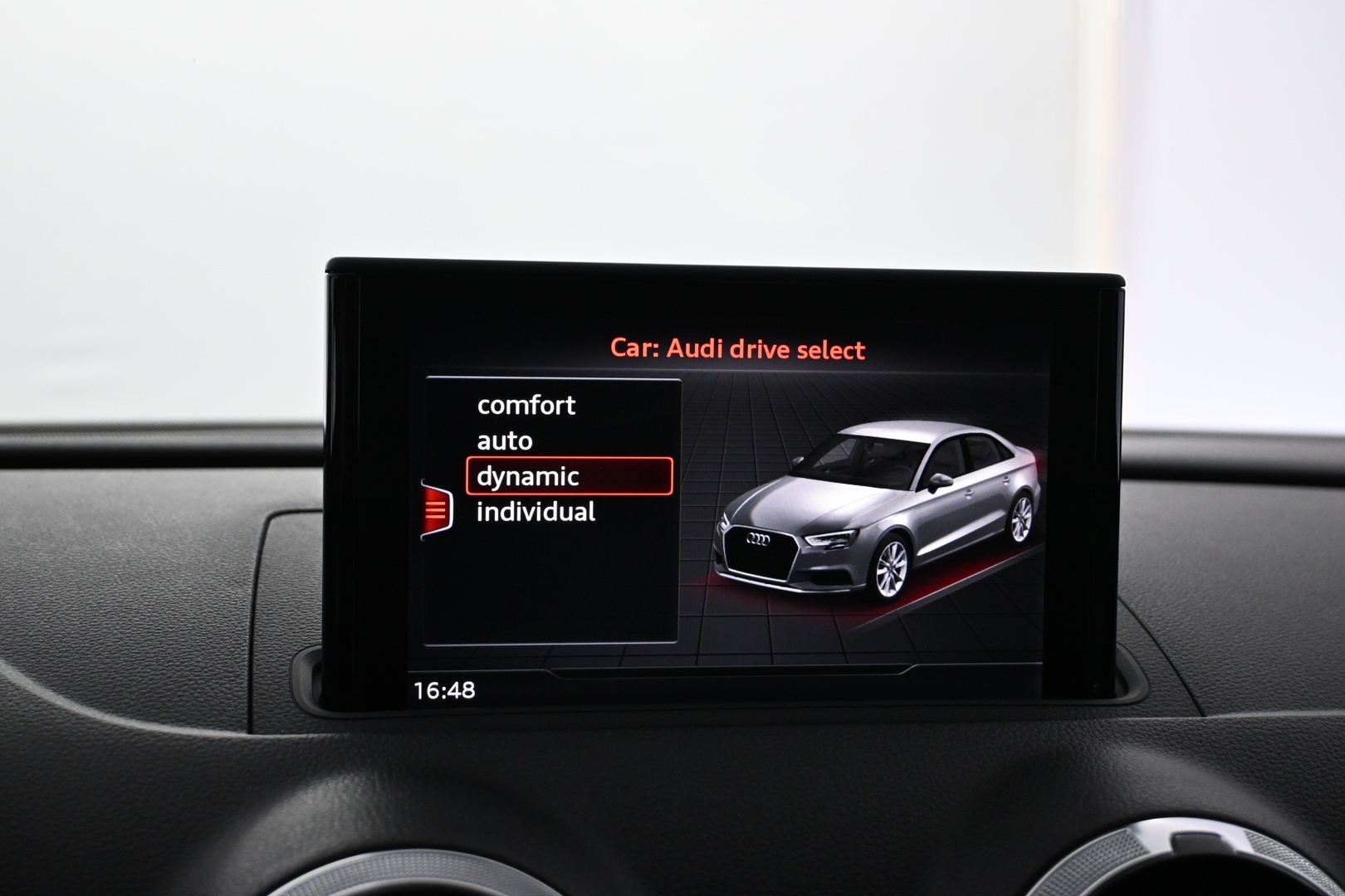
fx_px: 1849
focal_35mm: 50
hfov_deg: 40.0
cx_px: 672
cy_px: 448
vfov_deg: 27.3
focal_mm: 33
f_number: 5
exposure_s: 1/50
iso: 1800
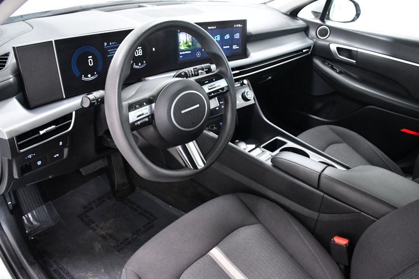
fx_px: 314
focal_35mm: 27
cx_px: 210
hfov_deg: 67.4
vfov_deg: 47.9
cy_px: 140
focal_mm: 18
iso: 2500
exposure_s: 1/50
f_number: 5.6
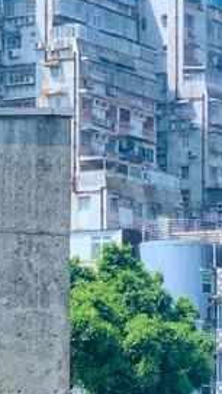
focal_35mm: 222
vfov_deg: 9.6
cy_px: 406
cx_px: 363
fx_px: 2323
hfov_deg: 5.4
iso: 16
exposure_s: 1/1089
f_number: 2.4
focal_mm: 6
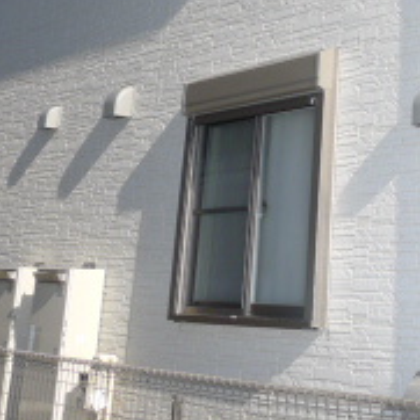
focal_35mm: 75
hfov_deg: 21.7
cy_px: -19
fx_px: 1030
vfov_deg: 22.0
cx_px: 480
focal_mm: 5.1
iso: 100
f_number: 4
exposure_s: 1/1000
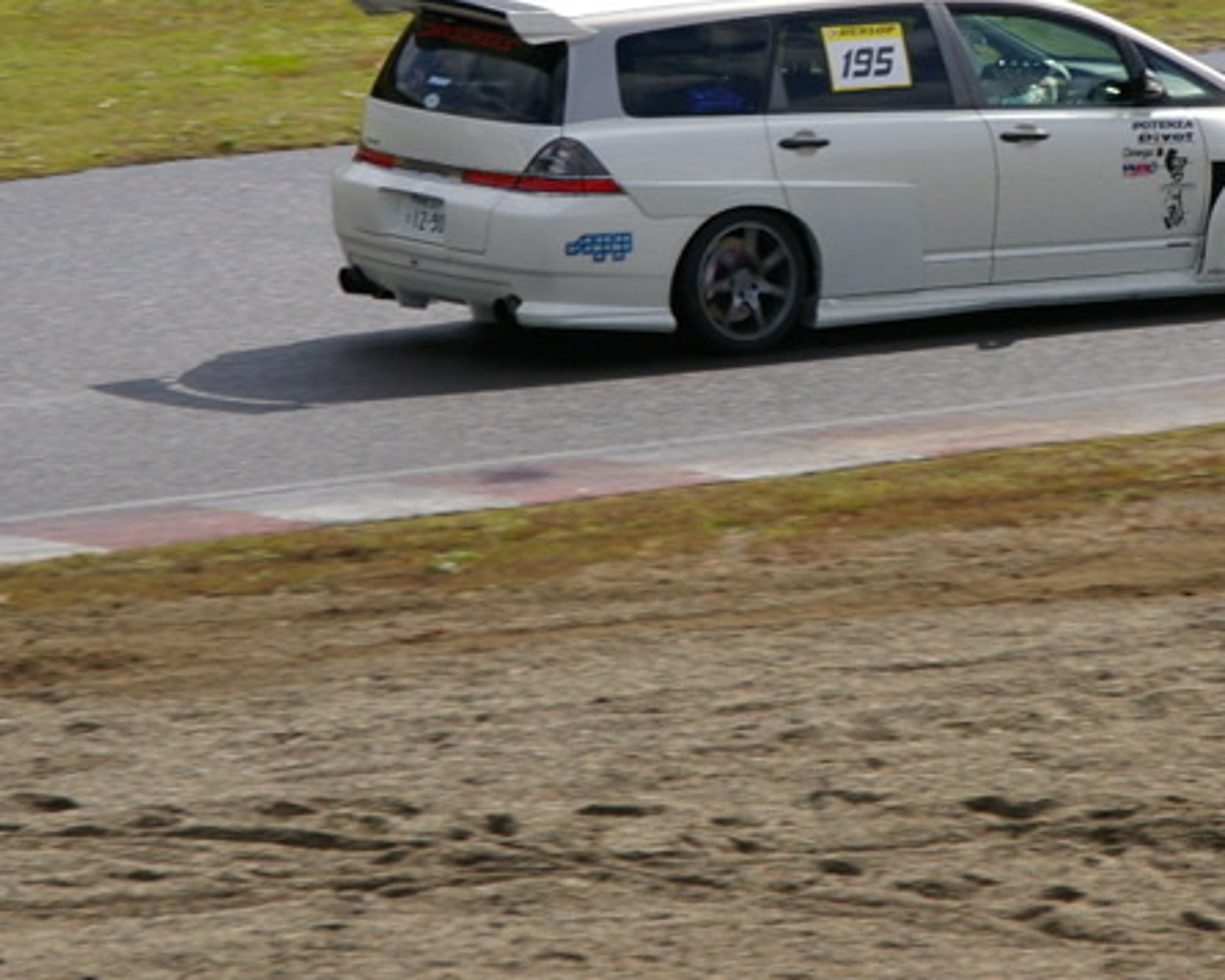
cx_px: 945
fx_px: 14070
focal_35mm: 388
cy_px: 159
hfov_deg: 5.0
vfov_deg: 4.0
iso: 200
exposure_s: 1/350
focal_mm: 120
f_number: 9.5
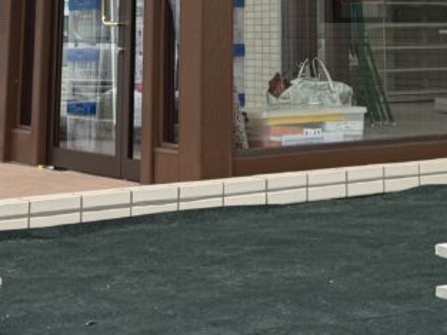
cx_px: 290
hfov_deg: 20.0
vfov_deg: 13.7
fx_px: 1266
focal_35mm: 98
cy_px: -245
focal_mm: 6.76
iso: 80
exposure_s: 1/582
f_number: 1.78
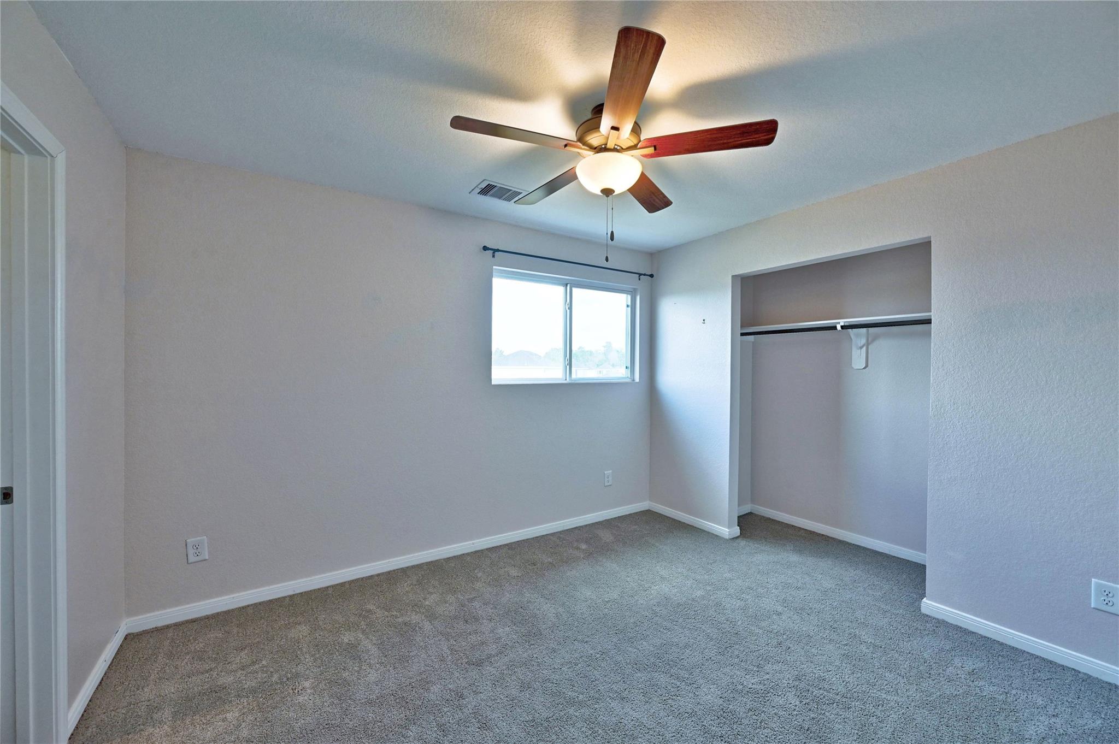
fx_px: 435
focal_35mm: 14
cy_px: 372
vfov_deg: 81.1
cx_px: 560
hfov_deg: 104.3
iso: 400
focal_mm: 14
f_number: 8
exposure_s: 1/20
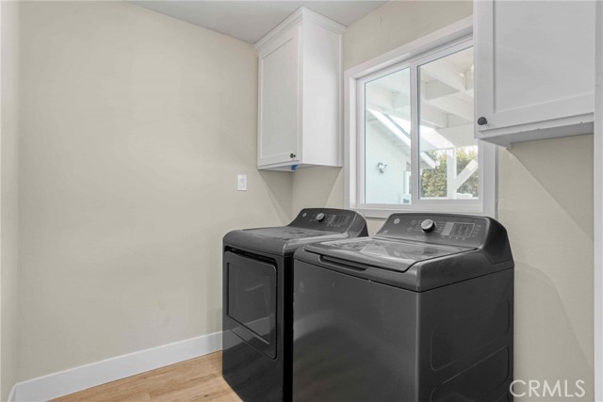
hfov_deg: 90.0
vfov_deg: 67.4
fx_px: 302
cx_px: 302
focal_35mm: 18
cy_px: 201
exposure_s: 1/30
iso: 100
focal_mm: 12
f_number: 6.3
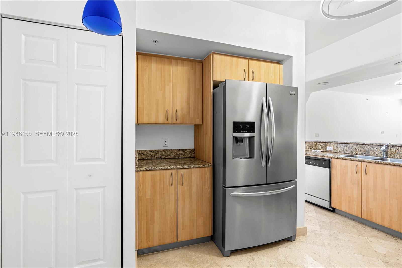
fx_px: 190
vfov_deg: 70.4
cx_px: 201
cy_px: 134
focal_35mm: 17
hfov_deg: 93.3
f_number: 9
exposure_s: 1/3
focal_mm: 17
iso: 125
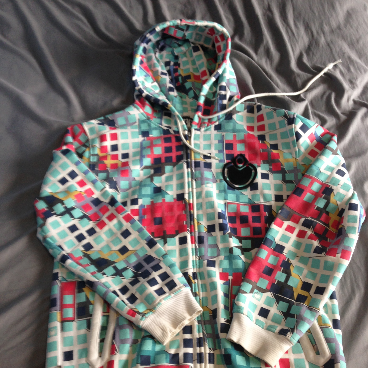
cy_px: 226
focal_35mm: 39
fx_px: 469
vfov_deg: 42.6
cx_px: 184
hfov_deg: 42.8
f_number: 2.4
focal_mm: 4.13
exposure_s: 1/20
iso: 50
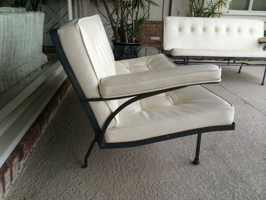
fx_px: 231
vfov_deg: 46.8
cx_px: 133
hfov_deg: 60.0
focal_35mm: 30
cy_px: 100
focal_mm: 4.12
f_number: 2.2
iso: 50
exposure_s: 1/120
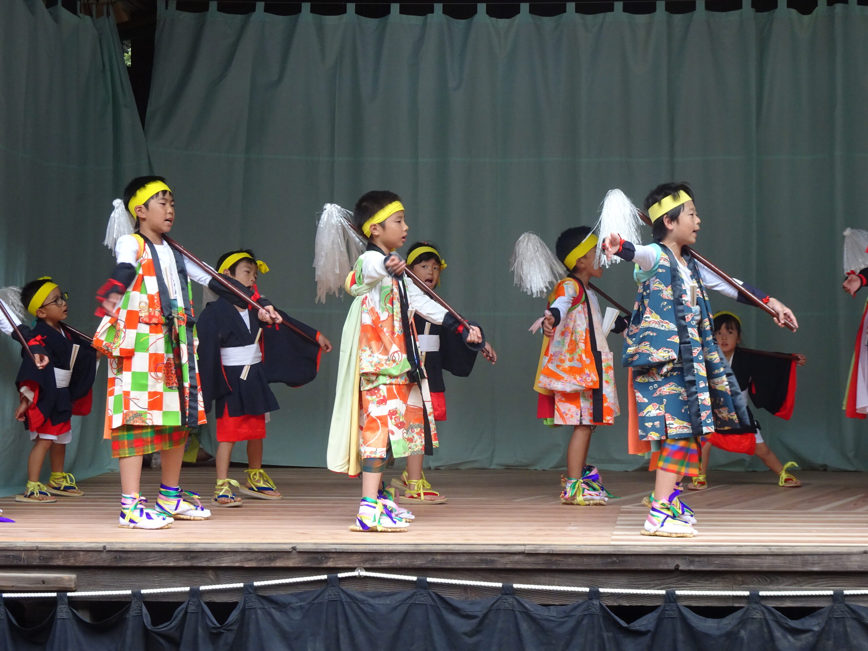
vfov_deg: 19.6
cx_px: 434
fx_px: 1881
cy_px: 326
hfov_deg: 26.0
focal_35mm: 75
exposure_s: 1/80
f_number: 5
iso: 200
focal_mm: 12.87
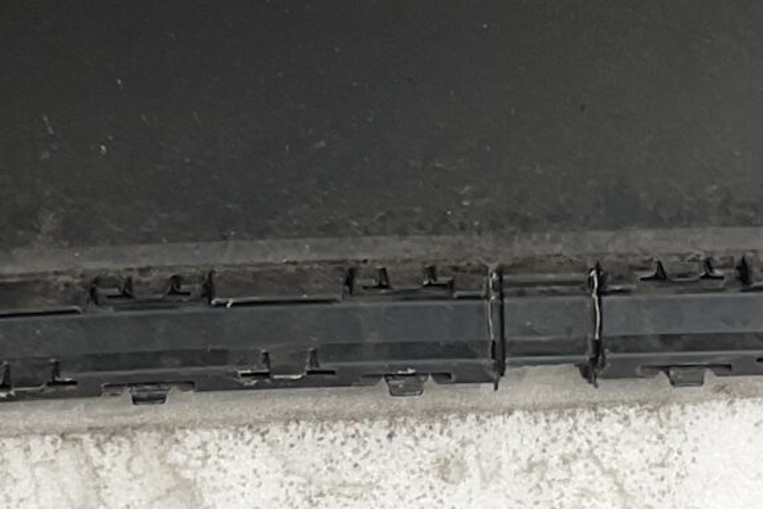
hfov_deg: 15.3
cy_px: -20
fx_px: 2840
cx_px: 487
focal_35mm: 134
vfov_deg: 10.1
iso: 16
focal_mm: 3
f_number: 1.8
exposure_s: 1/120
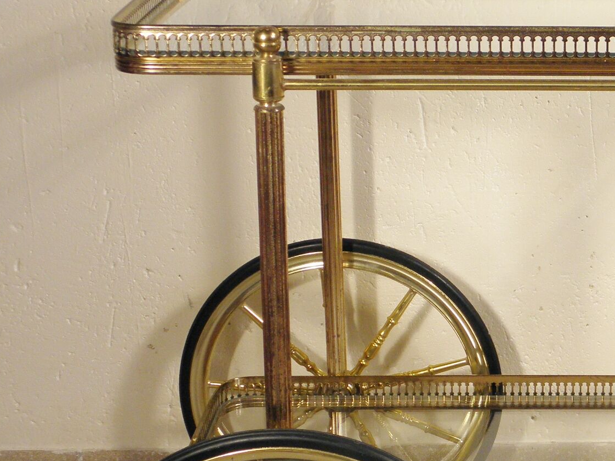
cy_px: 323
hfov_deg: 21.5
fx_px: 1581
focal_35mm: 89
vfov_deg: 16.5
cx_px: 562
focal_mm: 7.1
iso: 125
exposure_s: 1/40
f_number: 3.8
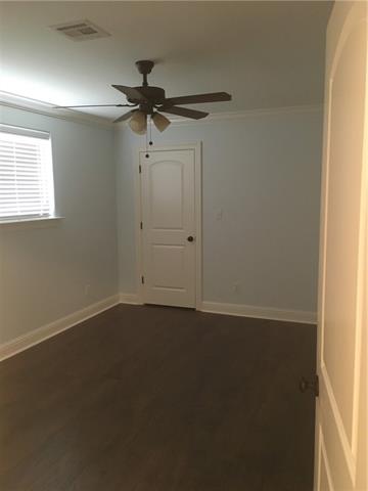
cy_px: 246
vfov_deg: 61.7
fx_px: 411
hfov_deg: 48.2
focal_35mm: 29
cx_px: 184
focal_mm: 4.15
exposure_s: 1/15
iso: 250
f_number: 2.2
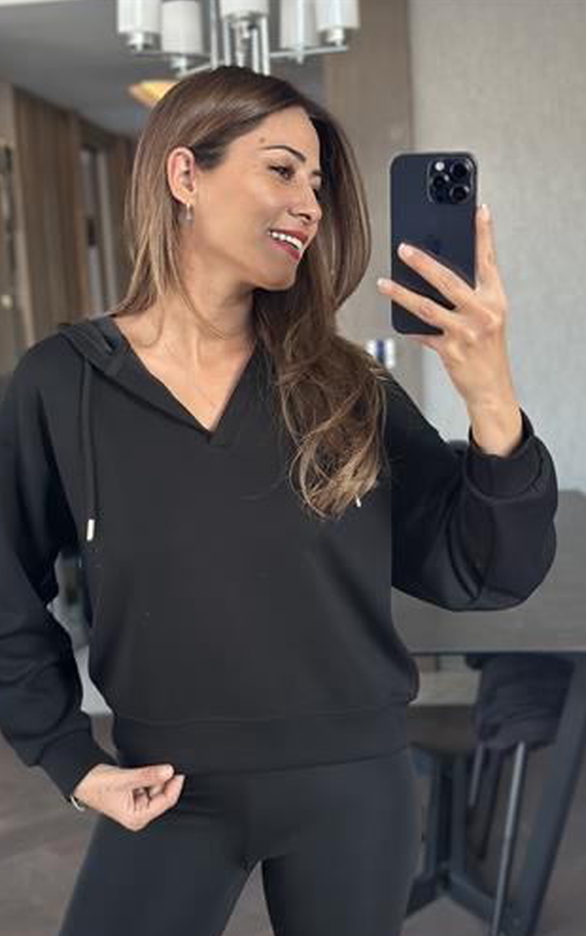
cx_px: 282
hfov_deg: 24.9
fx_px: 1327
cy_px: 471
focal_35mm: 52
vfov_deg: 38.8
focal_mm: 6.86
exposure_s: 1/60
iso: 320
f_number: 1.78
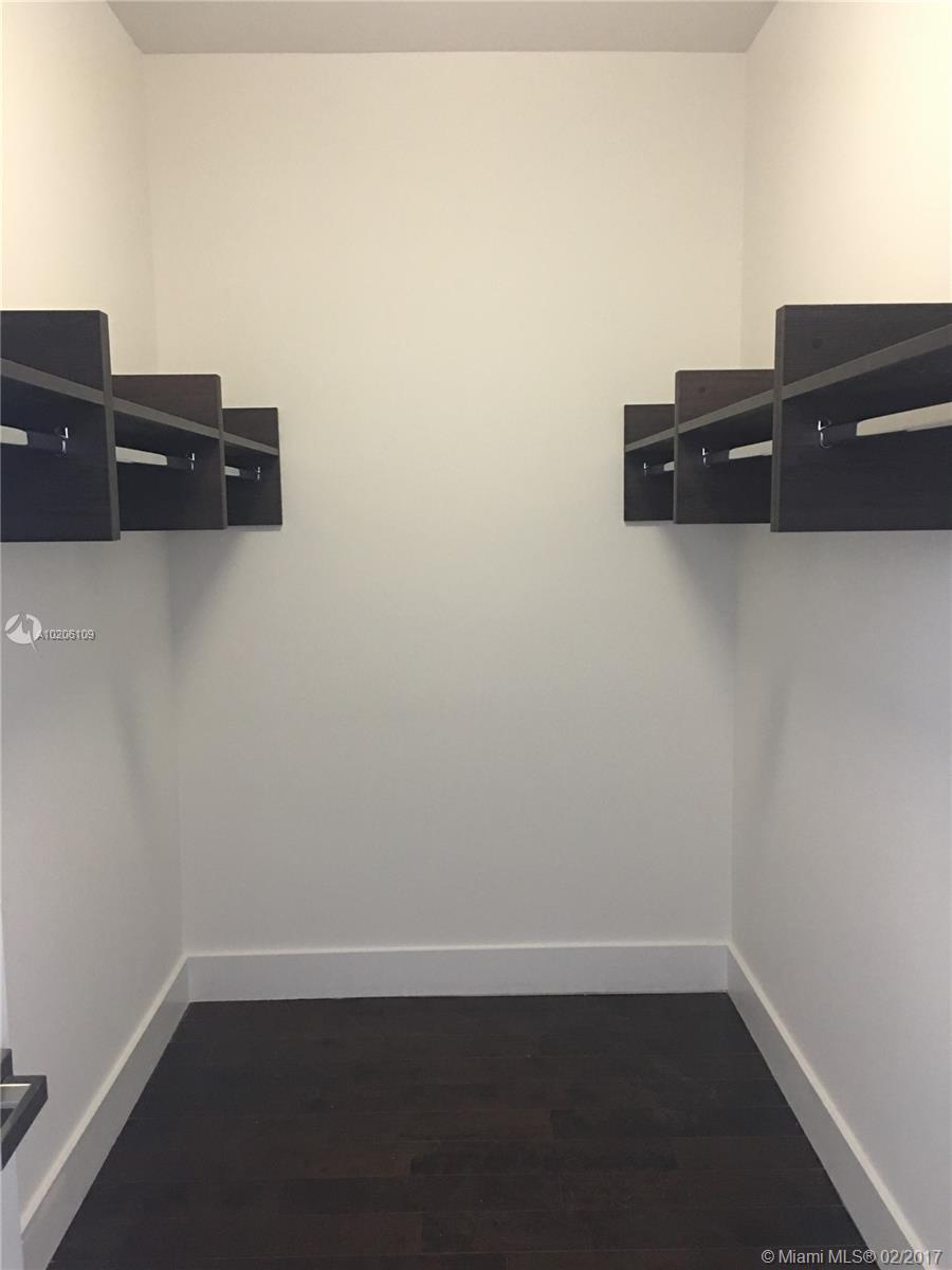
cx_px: 476
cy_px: 635
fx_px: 1063
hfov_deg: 48.2
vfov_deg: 61.7
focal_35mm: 29
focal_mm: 4.15
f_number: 2.2
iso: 100
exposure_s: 1/10
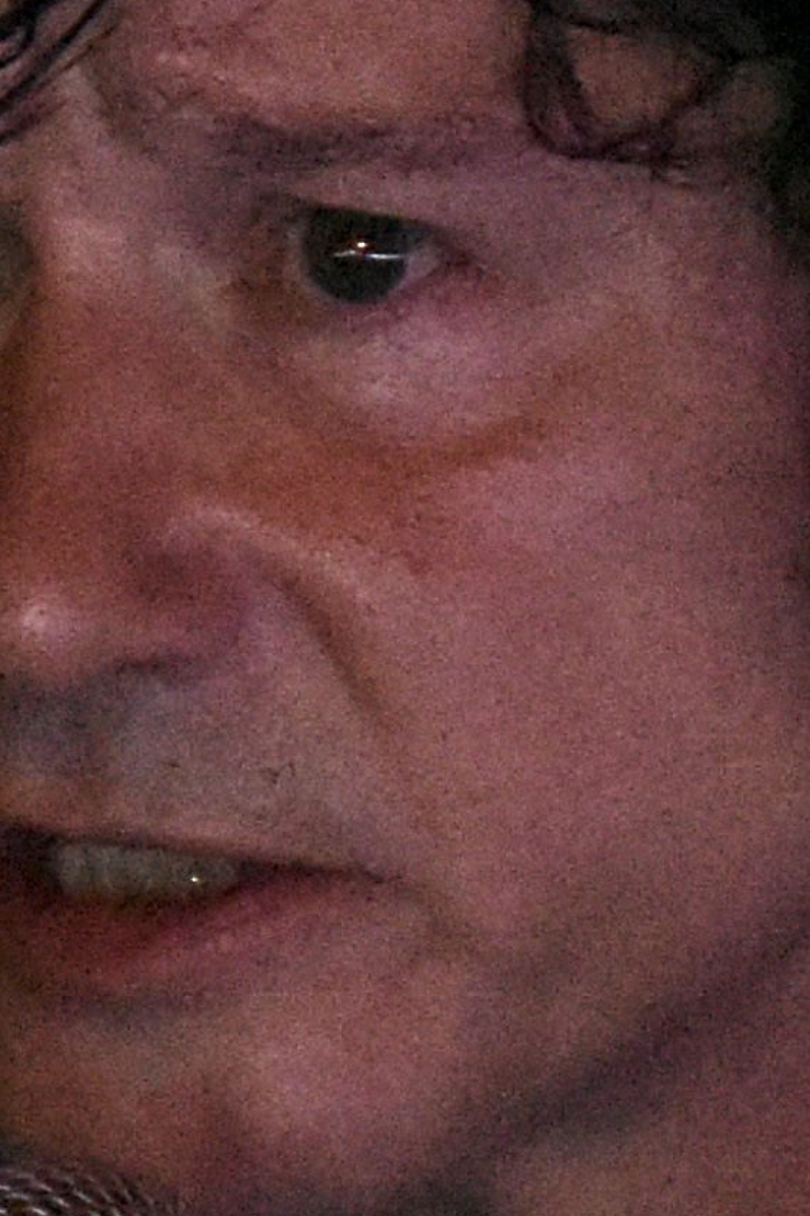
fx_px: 69633
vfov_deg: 1.0
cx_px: 399
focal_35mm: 2063
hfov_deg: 0.7
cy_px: 1476
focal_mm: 195
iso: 6400
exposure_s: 1/200
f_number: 5
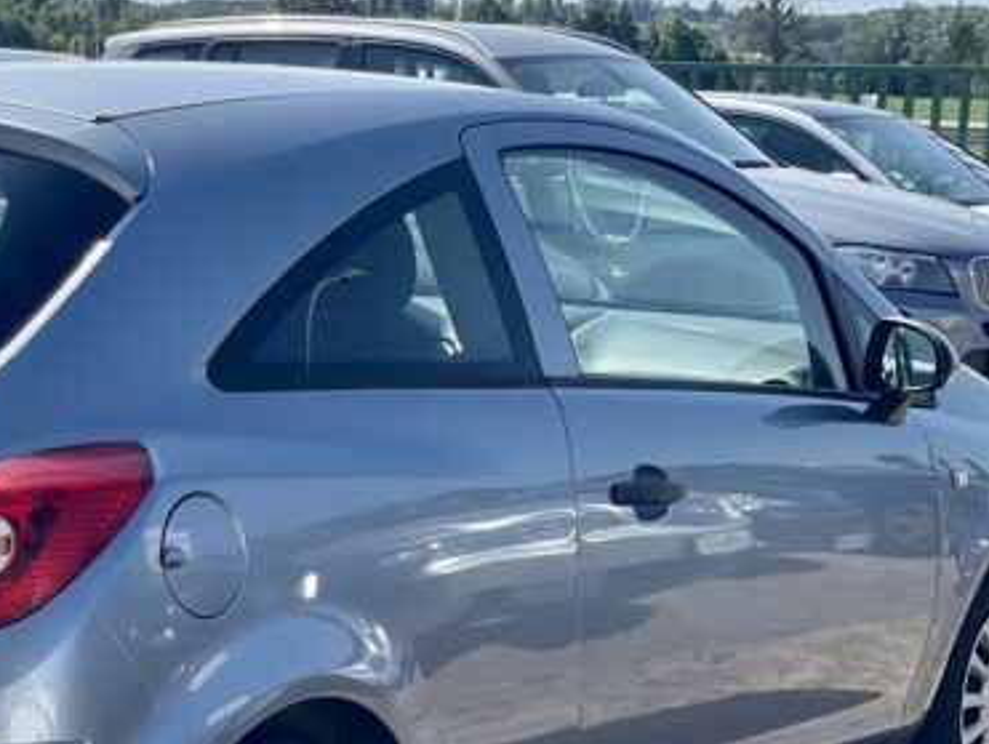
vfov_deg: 13.2
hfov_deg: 17.4
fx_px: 3203
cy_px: 523
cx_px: 181
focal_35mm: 112
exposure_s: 1/1332
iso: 32
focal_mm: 6
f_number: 2
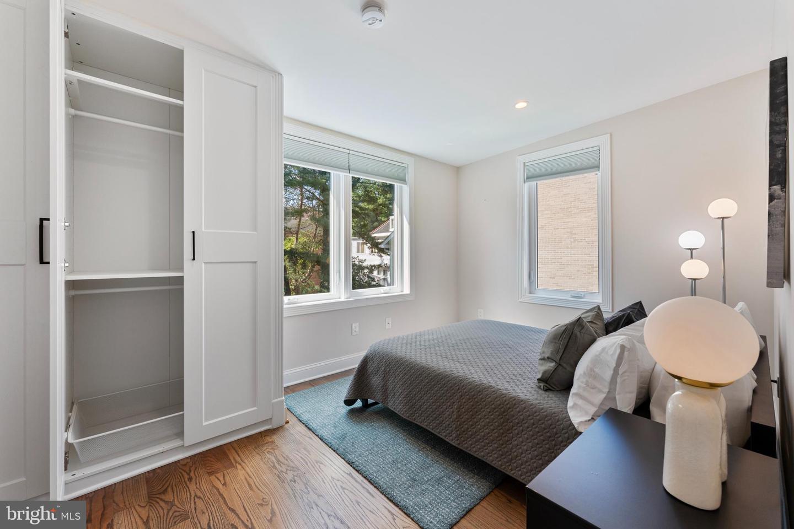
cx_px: 397
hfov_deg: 104.3
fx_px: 309
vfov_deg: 81.2
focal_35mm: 14
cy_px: 264
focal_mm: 14
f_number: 11
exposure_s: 1/13
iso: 320
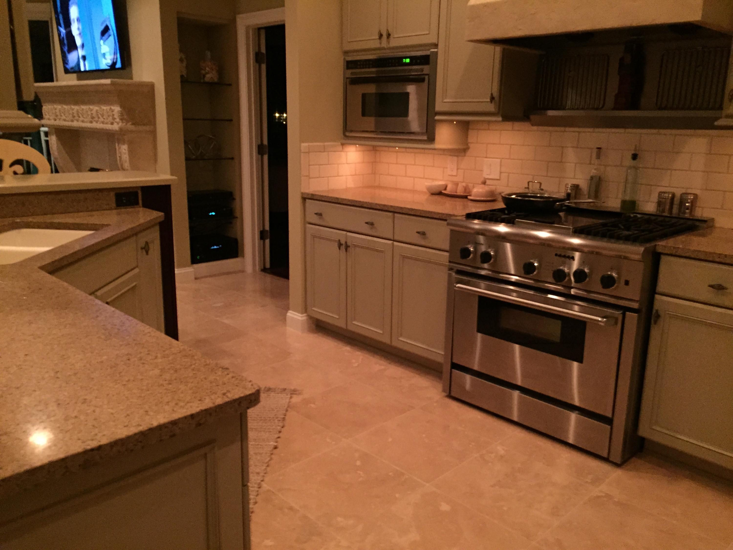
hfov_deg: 61.7
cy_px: 275
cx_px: 366
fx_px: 614
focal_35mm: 29
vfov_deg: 48.2
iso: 640
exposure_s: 1/15
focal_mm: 4.15
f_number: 2.2
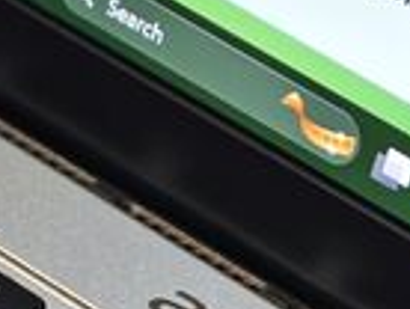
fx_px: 3512
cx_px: 223
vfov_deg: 5.0
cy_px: 357
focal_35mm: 296
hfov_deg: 6.7
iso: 320
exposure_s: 1/120
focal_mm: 12.28
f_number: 1.8
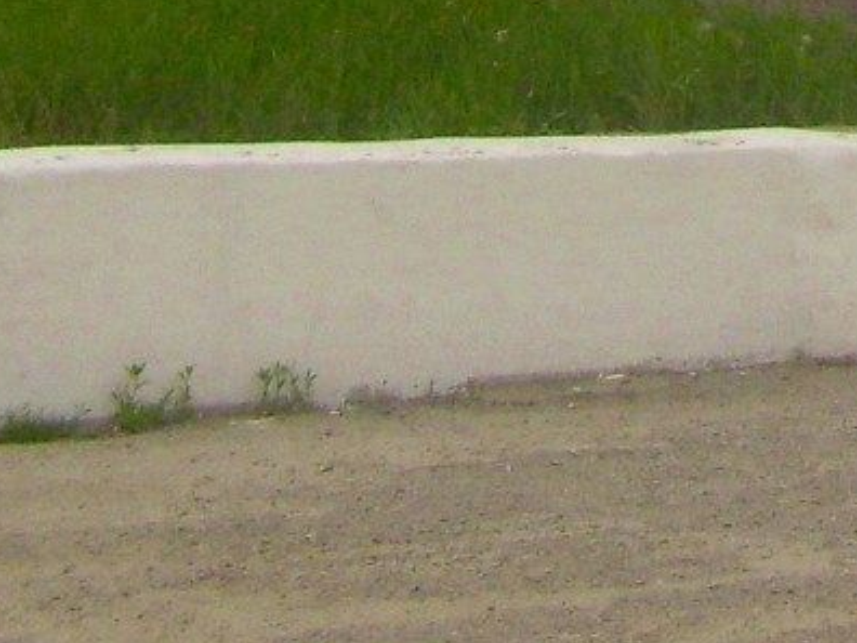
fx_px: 4357
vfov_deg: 7.8
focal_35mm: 176
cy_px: -946
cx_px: 1720
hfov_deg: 10.3
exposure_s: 1/320
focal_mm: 5.7
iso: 80
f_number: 5.6
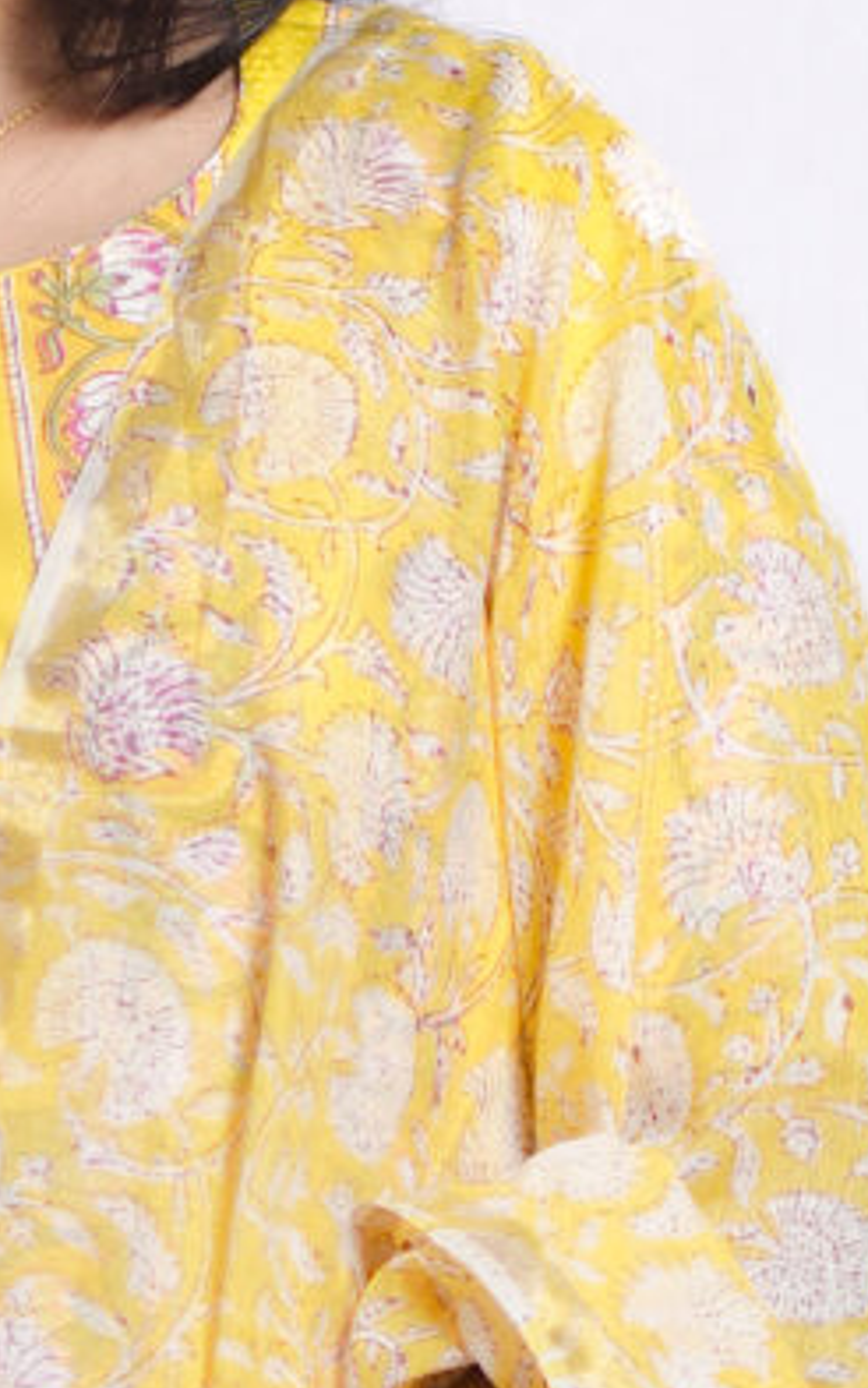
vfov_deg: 6.3
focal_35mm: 332
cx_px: 231
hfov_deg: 4.0
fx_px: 12552
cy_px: 1572
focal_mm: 50
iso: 125
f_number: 1.8
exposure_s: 1/125
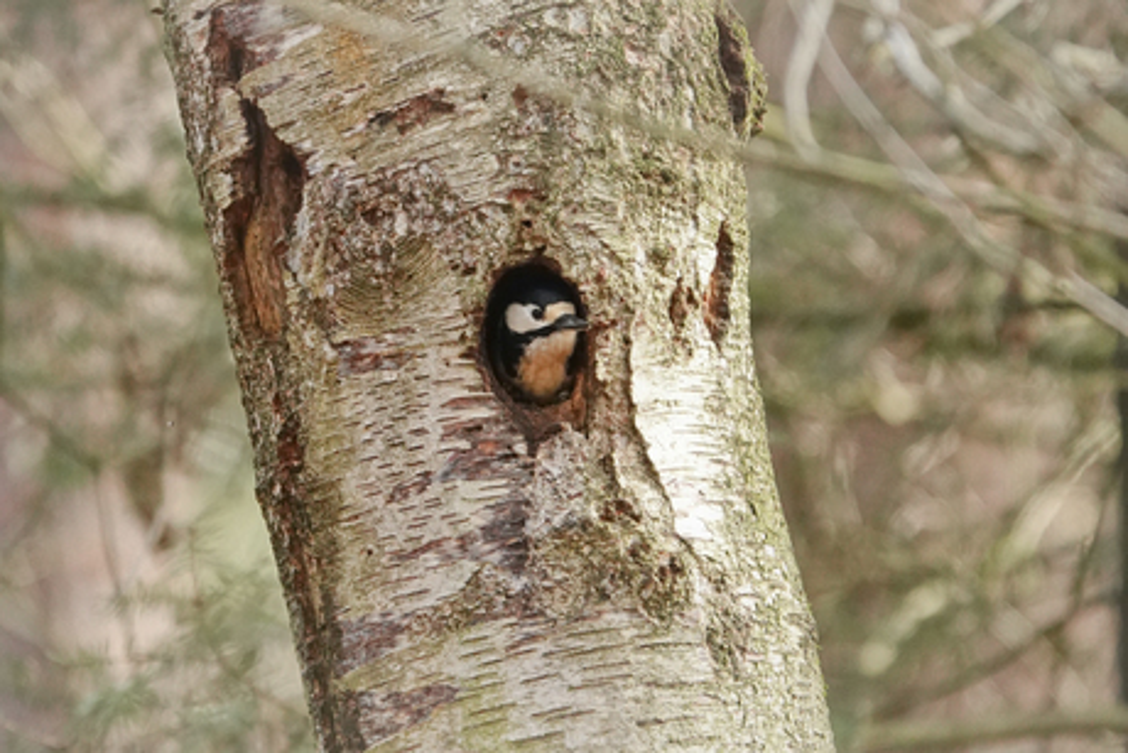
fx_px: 18805
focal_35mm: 600
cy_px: 376
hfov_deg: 3.4
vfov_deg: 2.3
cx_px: 564
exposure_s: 1/400
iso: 1250
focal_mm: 220
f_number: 4
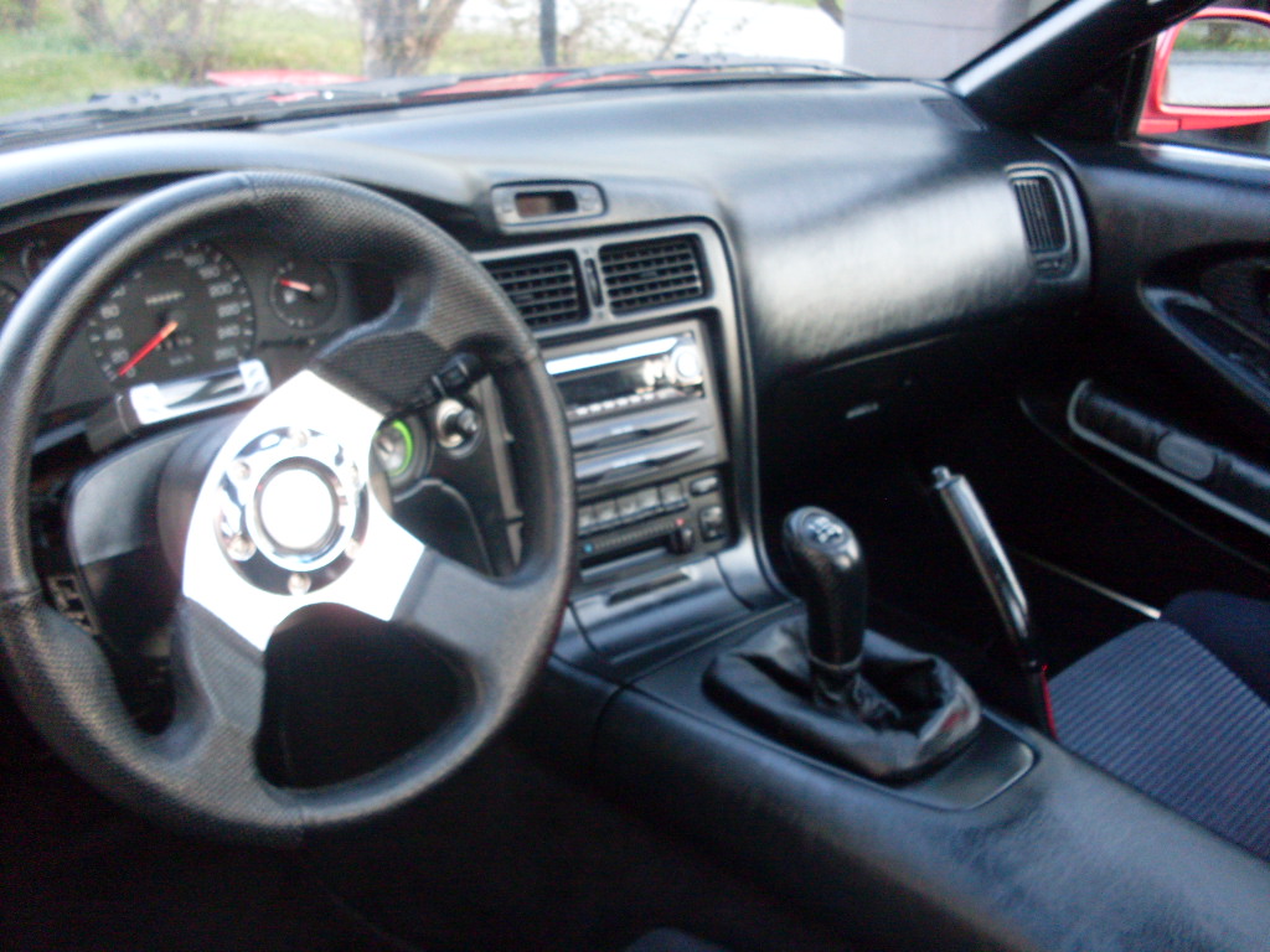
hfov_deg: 49.0
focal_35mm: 38
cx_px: 635
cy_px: 476
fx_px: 1394
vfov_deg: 37.7
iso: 200
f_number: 2.8
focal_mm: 6.3
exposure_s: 1/4
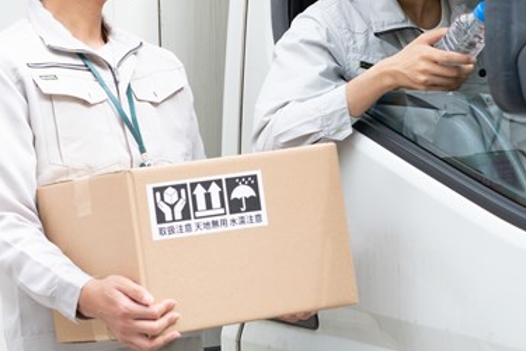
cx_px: 173
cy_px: 73
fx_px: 2381
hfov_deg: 12.6
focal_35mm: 163
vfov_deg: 8.4
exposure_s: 1/250
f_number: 5.6
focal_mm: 85
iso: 200
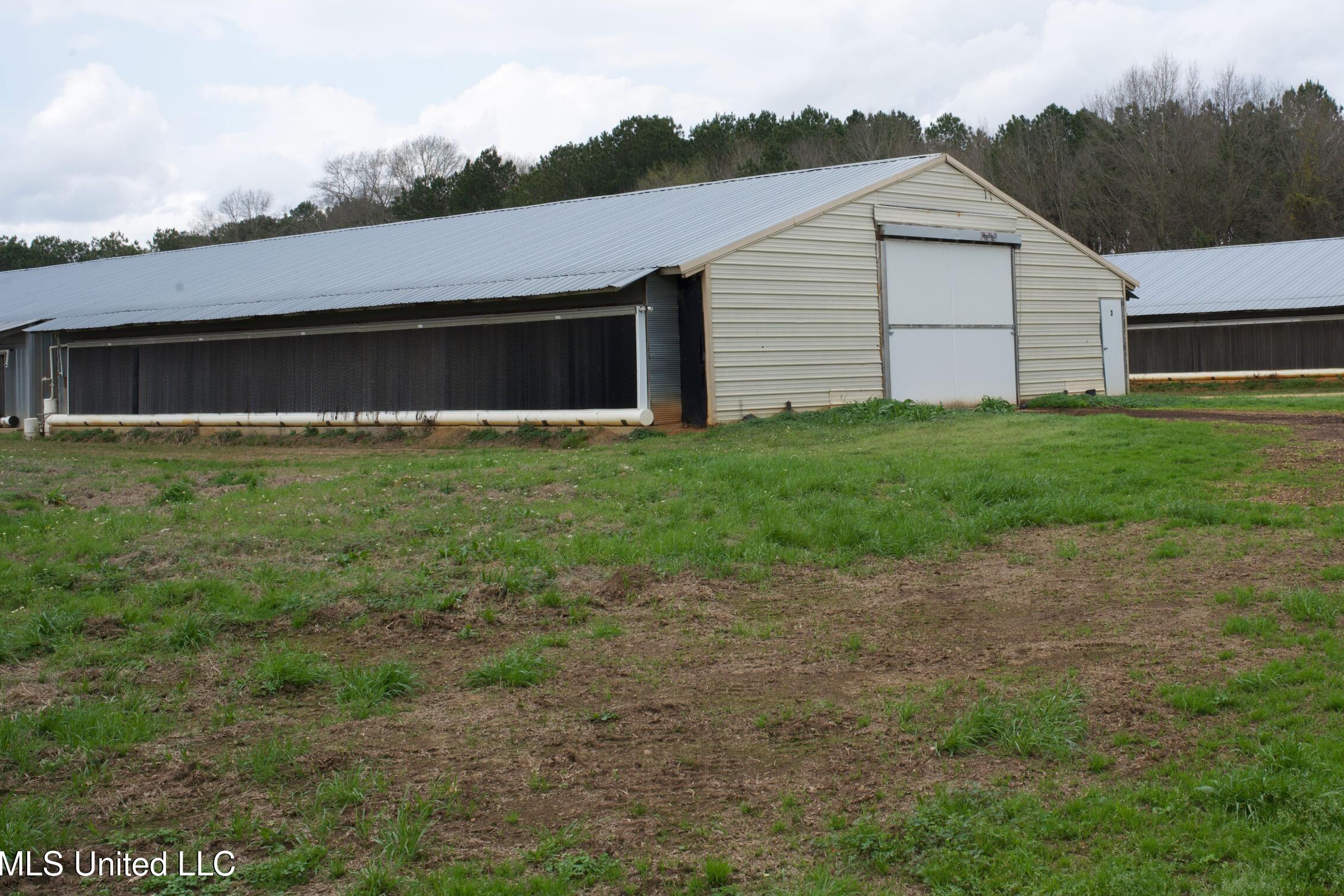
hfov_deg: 42.3
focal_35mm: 46
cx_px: 877
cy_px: 329
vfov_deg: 29.1
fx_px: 1717
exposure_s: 1/125
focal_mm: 35
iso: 400
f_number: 16
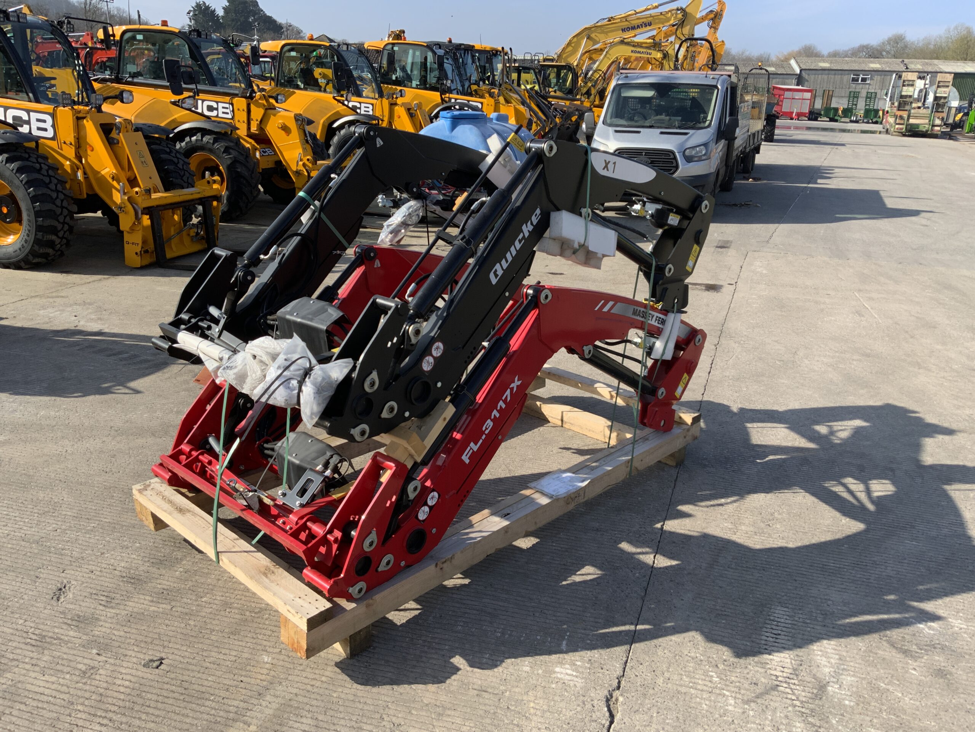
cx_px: 488
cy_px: 366
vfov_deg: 48.2
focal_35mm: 29
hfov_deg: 61.7
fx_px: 817
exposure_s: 1/1221
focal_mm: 3
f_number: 1.8
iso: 16
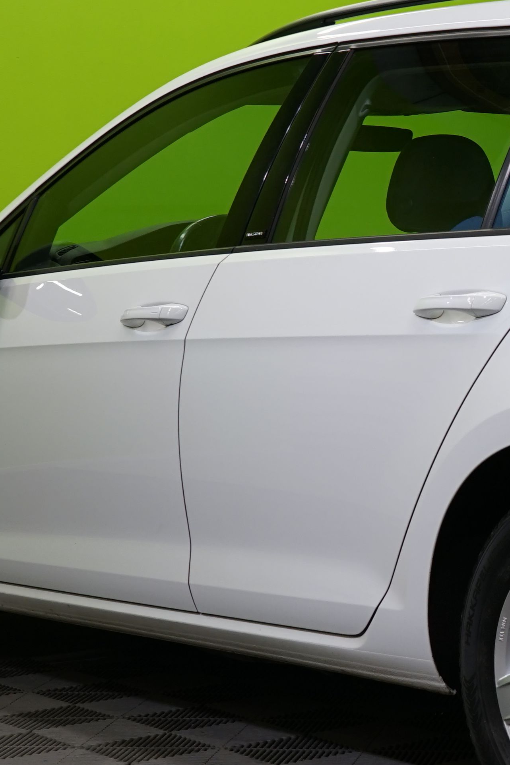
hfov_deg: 12.5
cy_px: 368
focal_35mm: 106
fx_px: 2253
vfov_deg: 19.3
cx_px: 681
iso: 400
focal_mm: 34
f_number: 5.6
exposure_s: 1/40
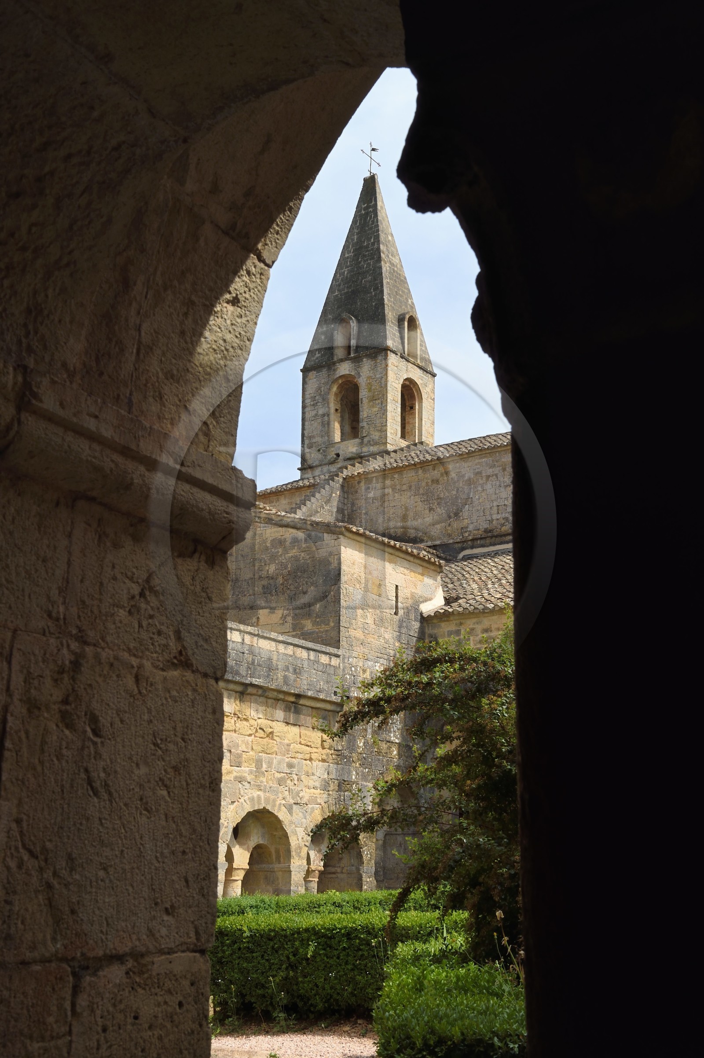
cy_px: 529
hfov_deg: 29.2
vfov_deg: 42.8
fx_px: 1351
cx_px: 352
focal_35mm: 46
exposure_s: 1/200
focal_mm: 46
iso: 400
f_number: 20
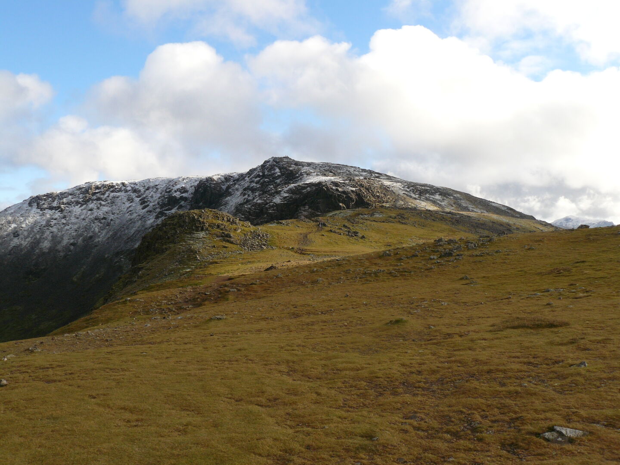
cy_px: 232
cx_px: 310
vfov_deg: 39.7
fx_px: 645
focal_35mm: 36
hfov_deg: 51.4
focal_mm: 6
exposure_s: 1/250
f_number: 5.6
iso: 100
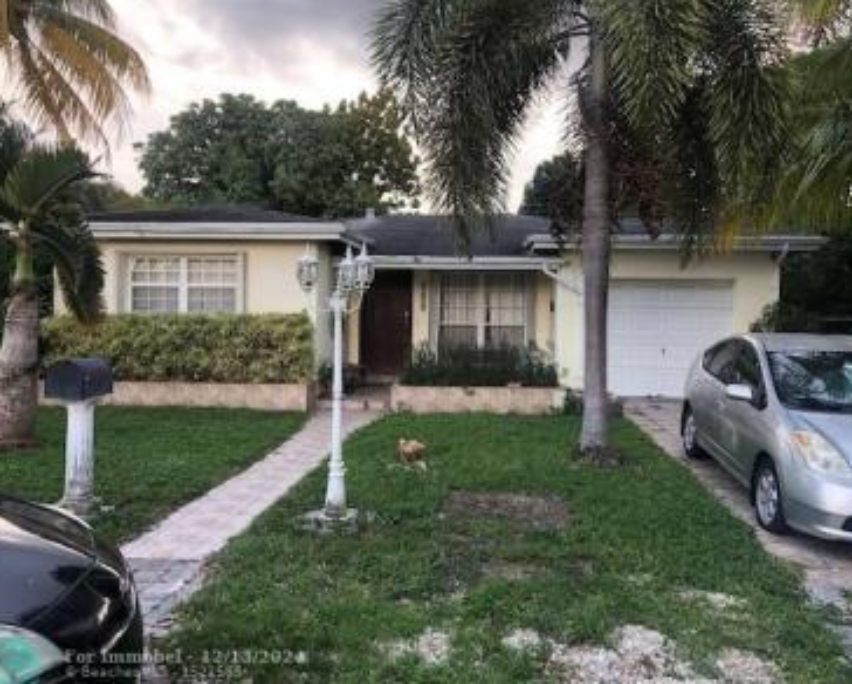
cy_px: 344
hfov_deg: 58.7
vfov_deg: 48.6
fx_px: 757
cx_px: 452
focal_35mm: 30
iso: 32
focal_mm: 3.99
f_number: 1.8
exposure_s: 1/120
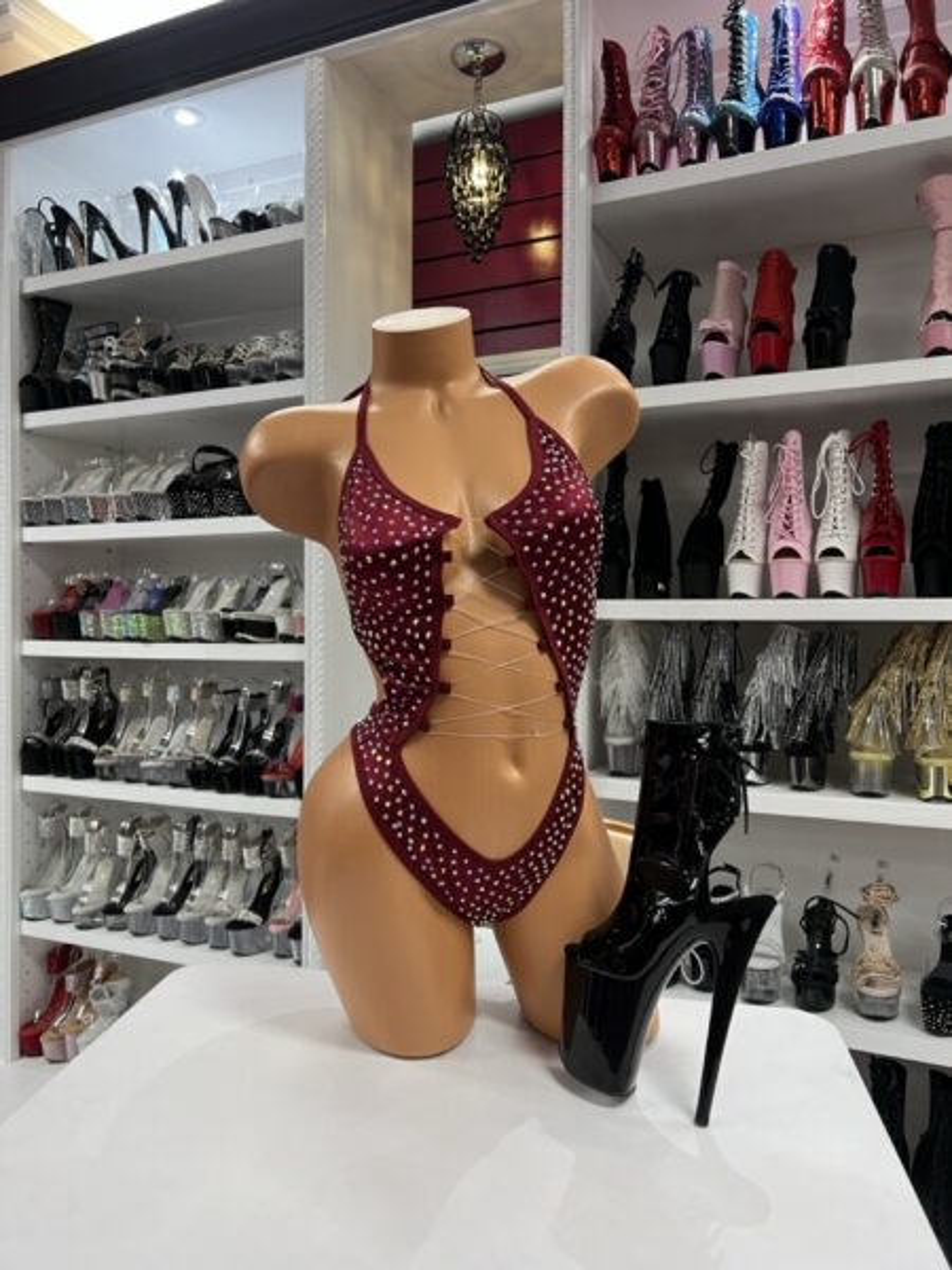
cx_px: 476
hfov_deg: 53.1
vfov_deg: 67.3
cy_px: 635
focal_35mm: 26
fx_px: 953
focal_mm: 5.7
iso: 125
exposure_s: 1/60
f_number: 1.5
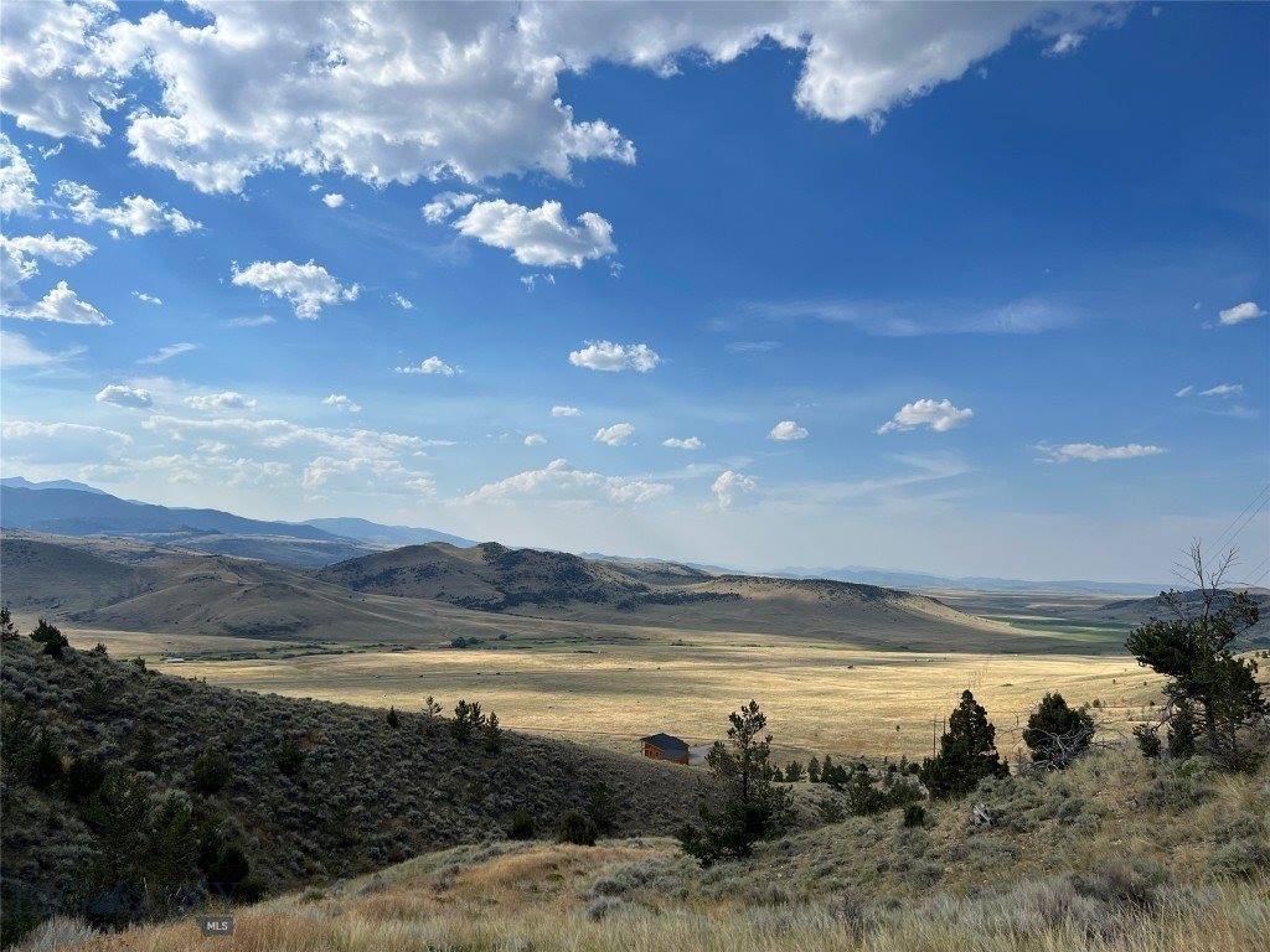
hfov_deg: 67.3
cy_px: 476
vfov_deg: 53.1
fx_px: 954
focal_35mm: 26
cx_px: 635
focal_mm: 5.7
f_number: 1.5
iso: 50
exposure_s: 1/8000
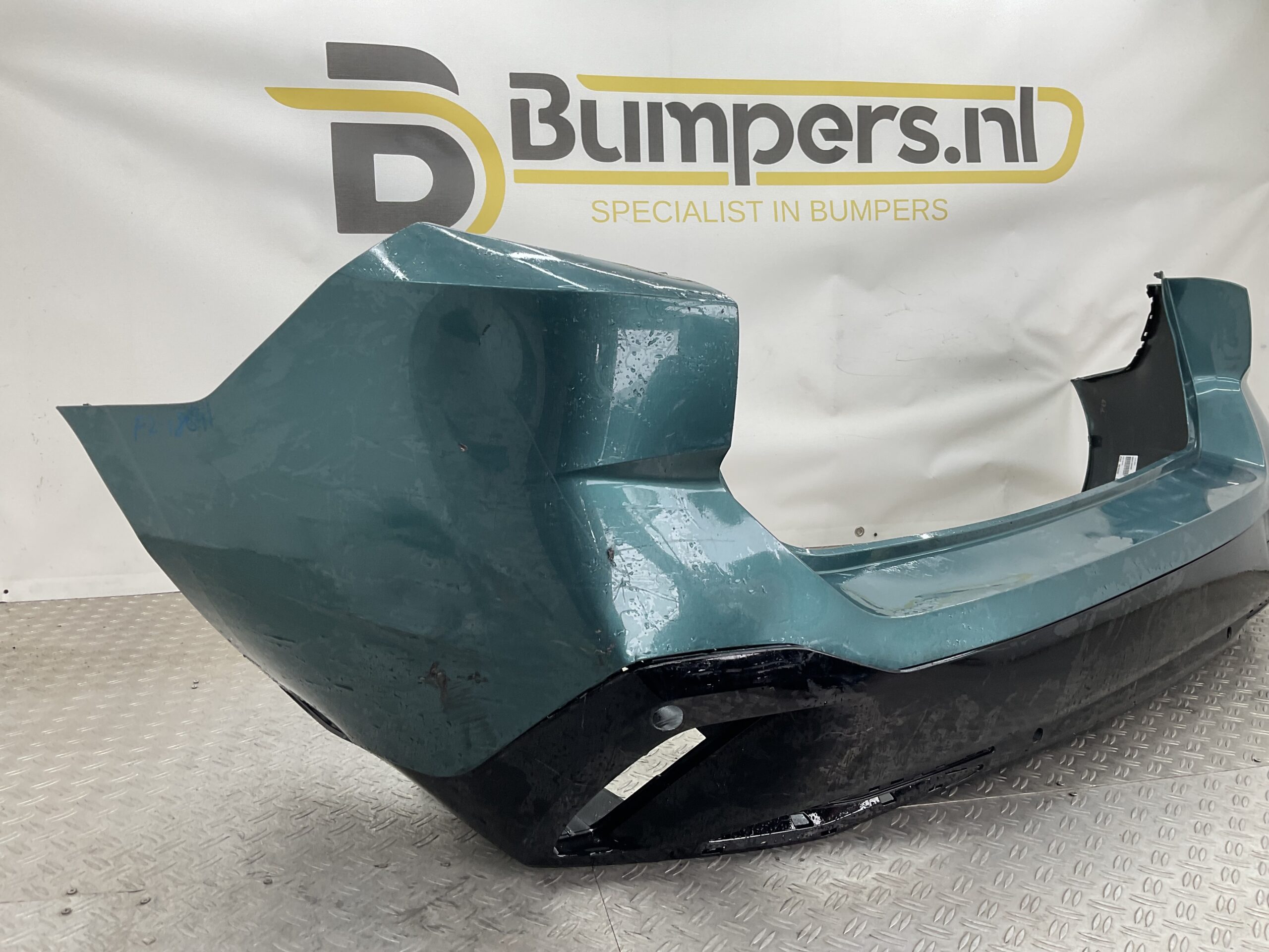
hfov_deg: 61.7
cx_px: 634
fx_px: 1063
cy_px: 476
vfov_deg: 48.2
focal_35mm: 29
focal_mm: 3
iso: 32
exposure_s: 1/120
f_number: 1.8
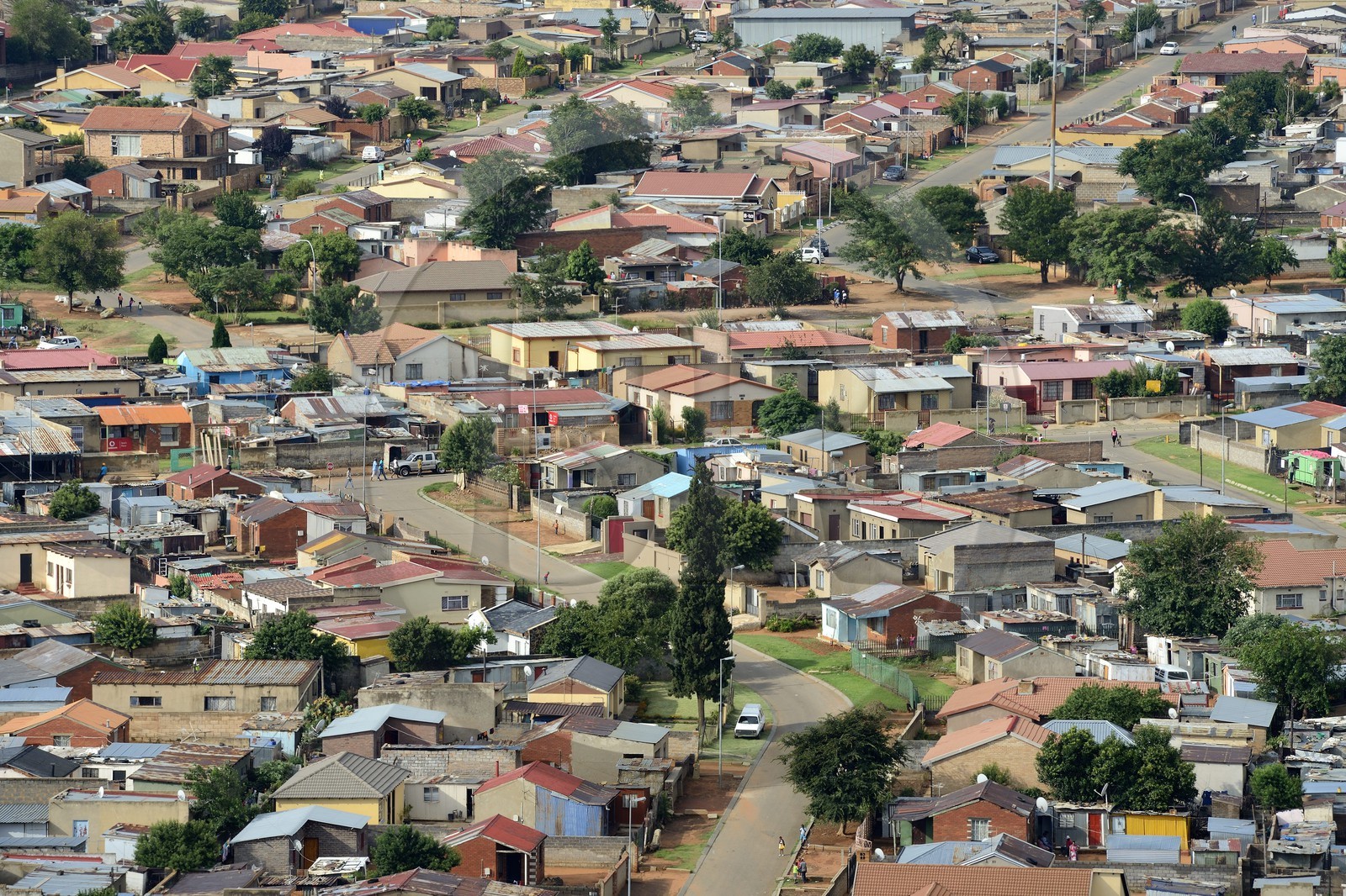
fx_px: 7476
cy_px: 448
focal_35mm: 200
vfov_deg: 6.9
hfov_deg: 10.3
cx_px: 673
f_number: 9
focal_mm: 200
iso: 200
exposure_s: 1/320
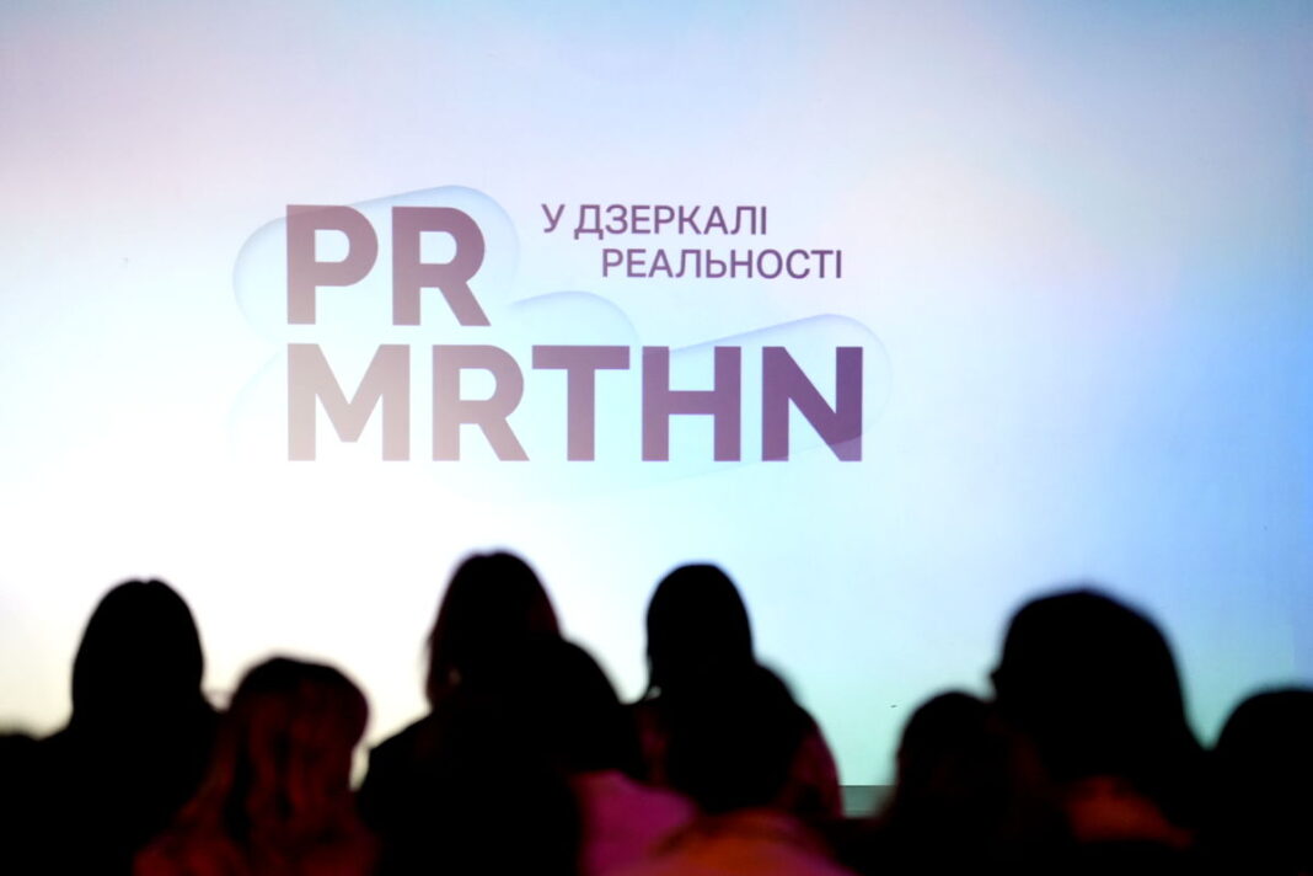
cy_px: 438
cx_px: 656
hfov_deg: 13.8
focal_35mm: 149
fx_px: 5434
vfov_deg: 9.2
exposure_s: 1/200
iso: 3200
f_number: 2.8
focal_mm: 149
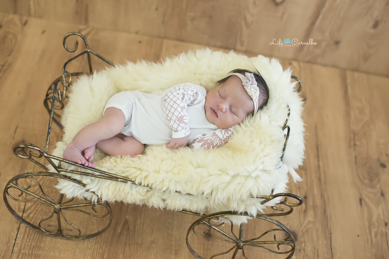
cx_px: 194
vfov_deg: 27.0
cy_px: 130
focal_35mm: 50
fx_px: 540
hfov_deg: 39.6
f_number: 3.5
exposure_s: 1/125
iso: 1600
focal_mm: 50
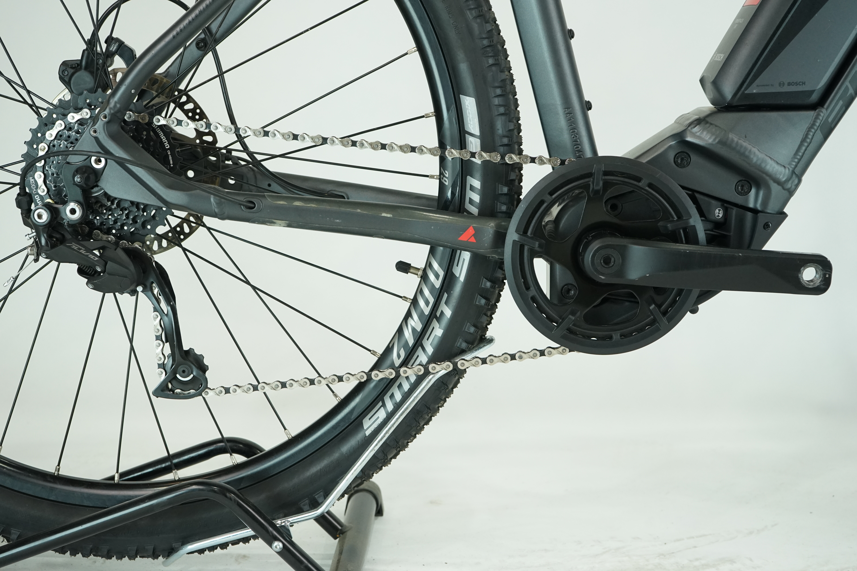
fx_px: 1190
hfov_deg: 39.6
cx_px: 428
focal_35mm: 50
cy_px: 286
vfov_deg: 27.0
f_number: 6.3
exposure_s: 1/200
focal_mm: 50
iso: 1600
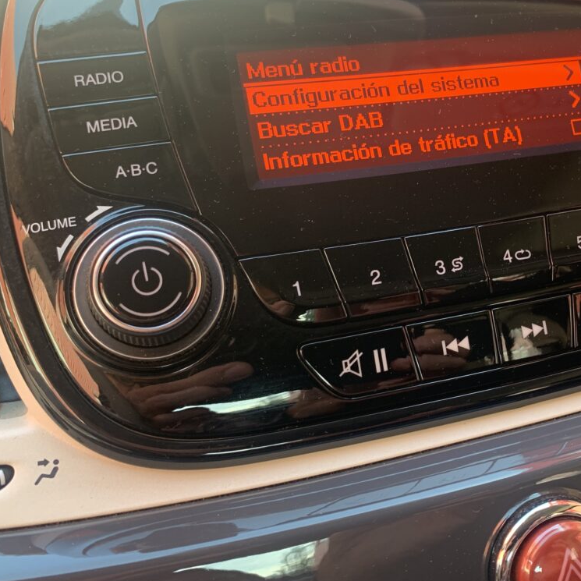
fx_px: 703
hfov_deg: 43.9
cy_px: 264
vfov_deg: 44.9
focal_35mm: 37
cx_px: 415
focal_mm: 4.25
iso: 100
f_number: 1.8
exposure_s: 1/82
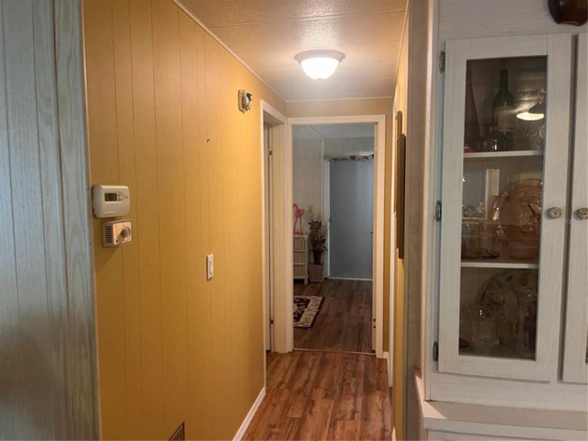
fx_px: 442
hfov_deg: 67.3
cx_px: 294
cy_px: 220
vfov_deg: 53.1
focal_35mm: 26
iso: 160
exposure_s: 1/60
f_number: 1.6
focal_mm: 5.1
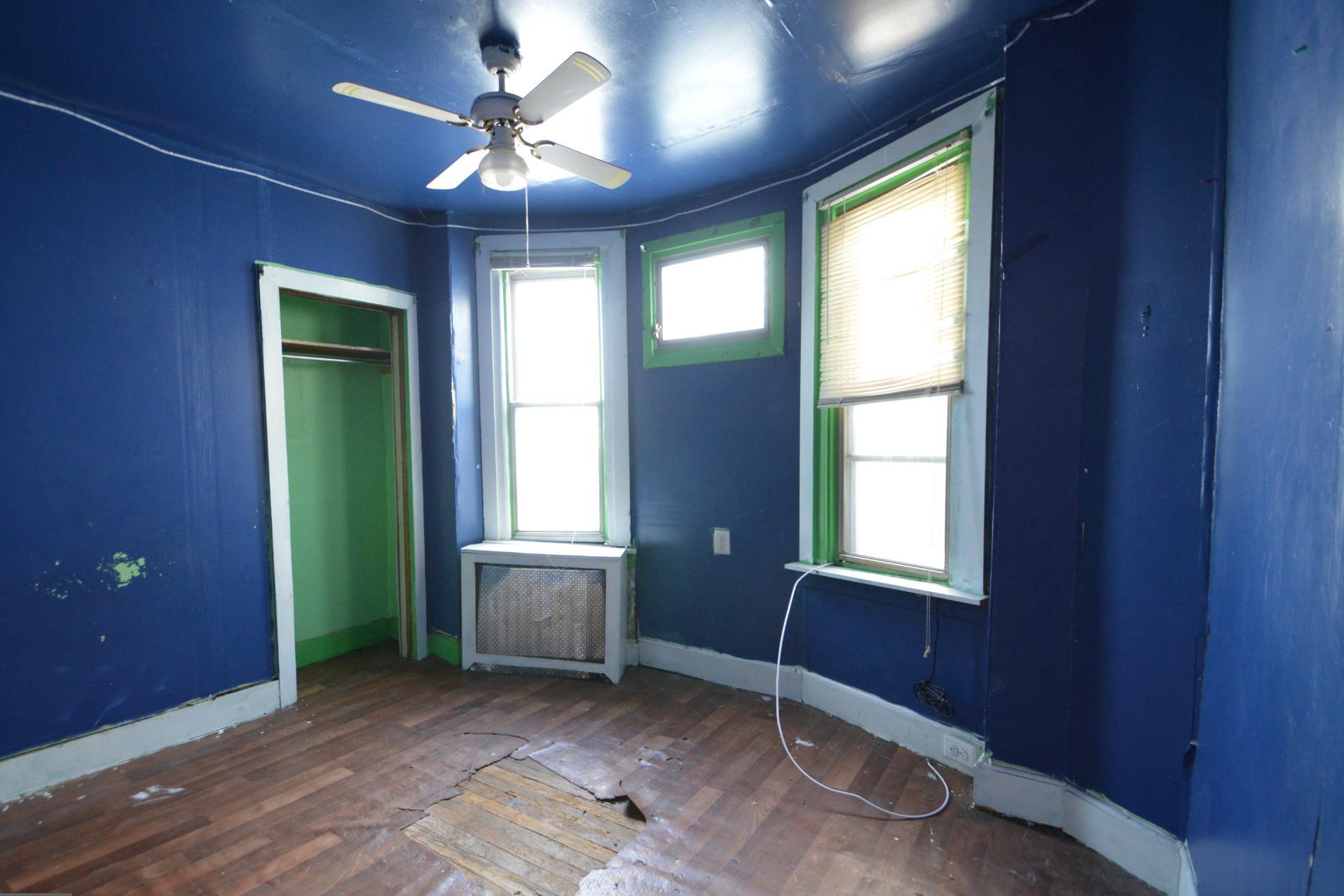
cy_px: 467
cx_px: 635
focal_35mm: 16
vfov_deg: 73.7
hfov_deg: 96.6
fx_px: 597
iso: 1400
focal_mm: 10
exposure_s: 1/60
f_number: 3.5
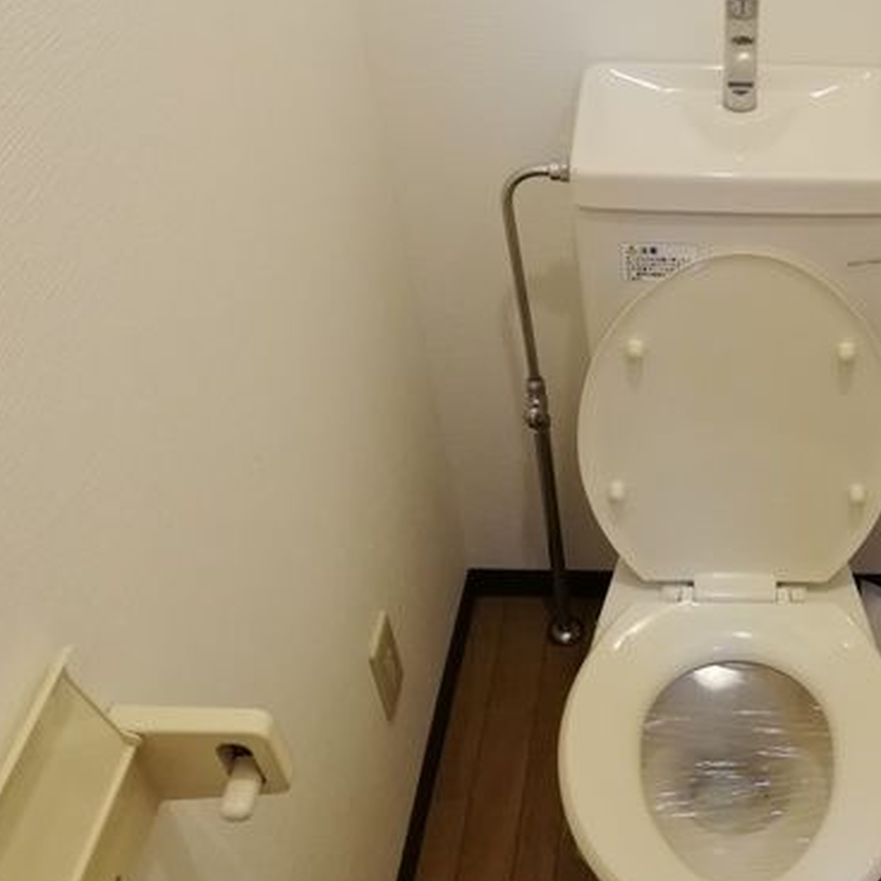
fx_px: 1152
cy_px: 529
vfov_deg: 41.7
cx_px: 733
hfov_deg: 39.8
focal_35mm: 40
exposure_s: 1/30
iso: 250
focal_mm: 3.81
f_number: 2.2
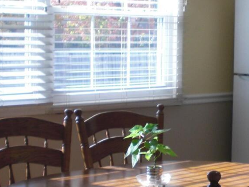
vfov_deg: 15.4
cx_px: 247
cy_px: 101
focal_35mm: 96
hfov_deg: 19.8
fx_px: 691
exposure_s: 1/100
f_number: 3.1
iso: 64
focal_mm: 6.3
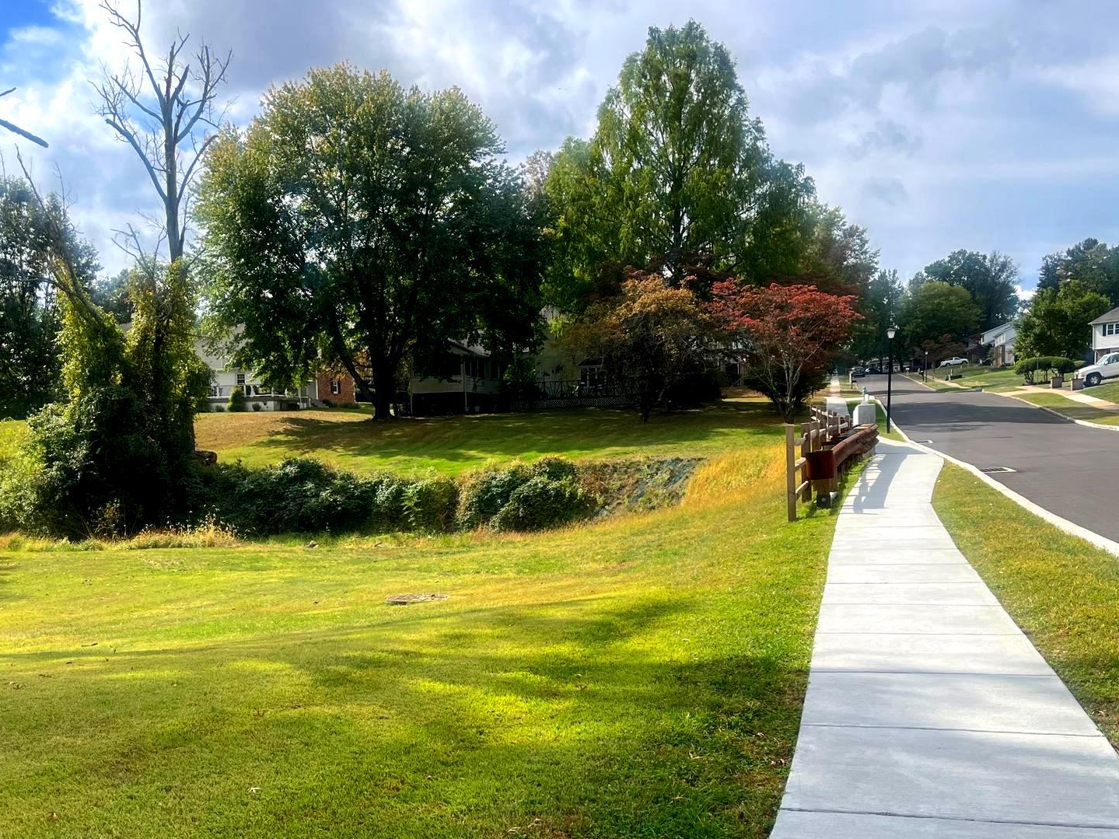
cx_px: 503
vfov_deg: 38.3
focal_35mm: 37
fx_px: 1196
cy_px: 547
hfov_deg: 50.1
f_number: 1.6
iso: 50
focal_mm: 5.1
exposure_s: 1/2967
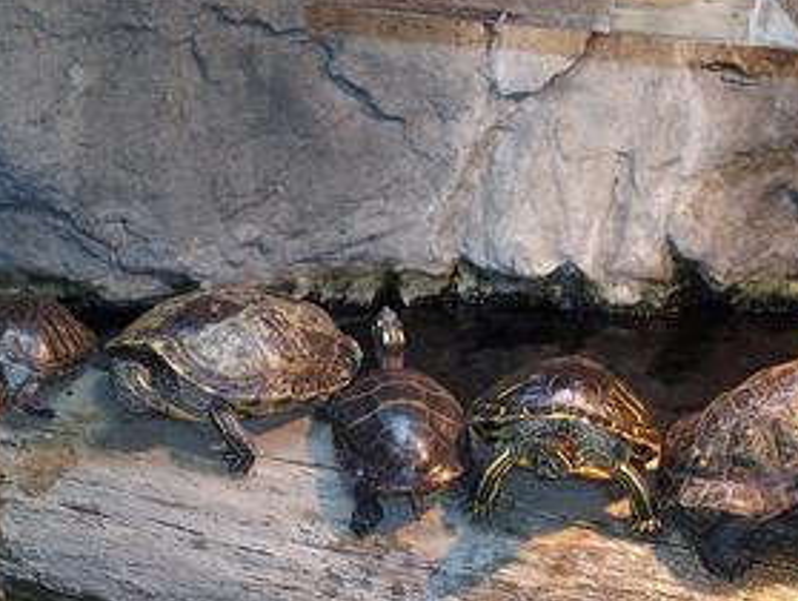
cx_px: 338
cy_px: 355
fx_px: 2308
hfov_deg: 19.6
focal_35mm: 100
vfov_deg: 14.8
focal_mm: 13.2
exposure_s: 1/60
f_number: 2.8
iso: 500
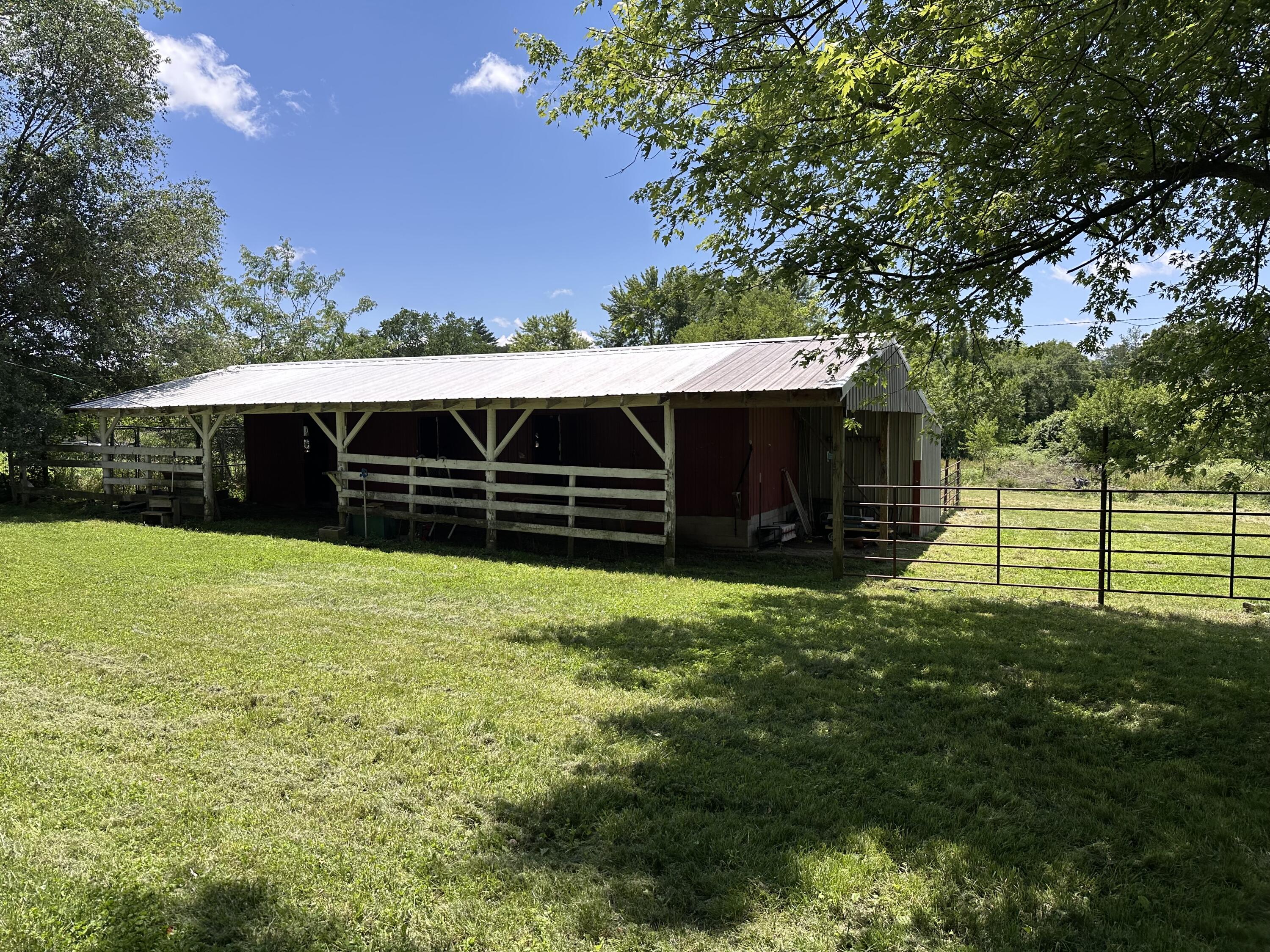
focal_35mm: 24
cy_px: 476
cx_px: 635
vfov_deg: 56.8
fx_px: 881
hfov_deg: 71.6
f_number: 1.78
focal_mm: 6.86
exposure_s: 1/3155
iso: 80
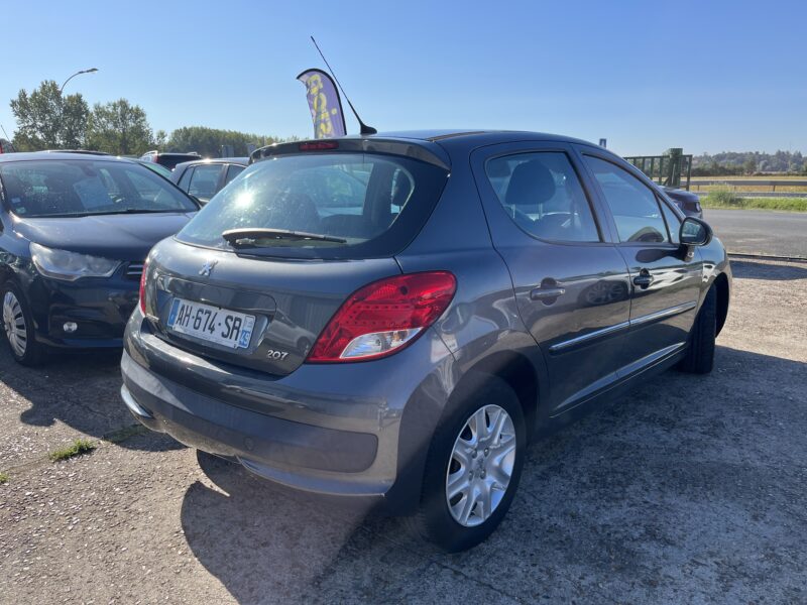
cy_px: 302
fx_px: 606
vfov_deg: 53.1
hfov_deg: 67.3
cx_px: 404
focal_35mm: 26
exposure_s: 1/2268
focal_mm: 5.1
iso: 50
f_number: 1.6
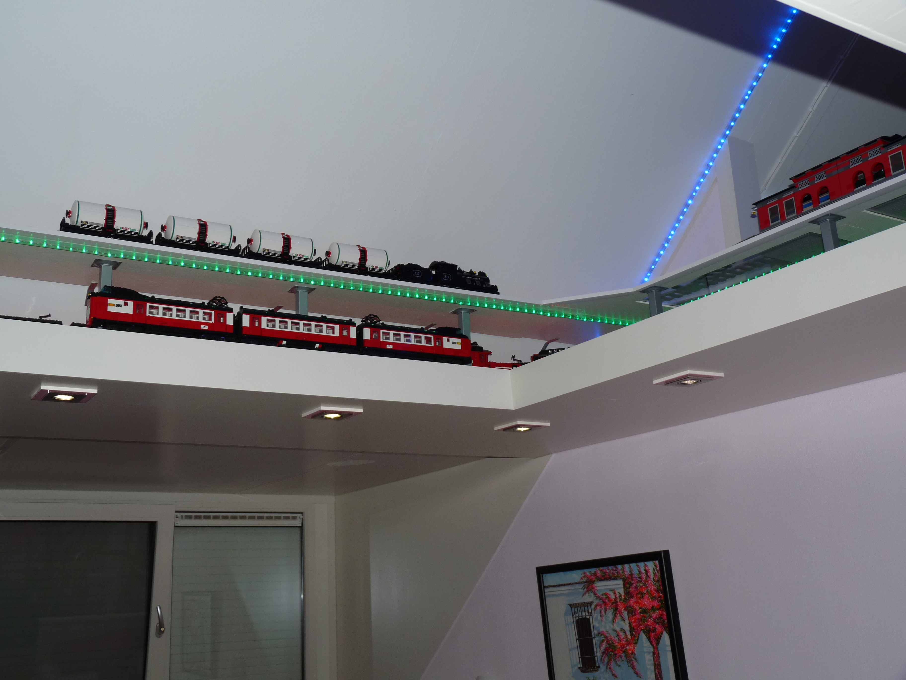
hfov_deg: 50.1
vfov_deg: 38.7
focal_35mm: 37
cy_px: 340
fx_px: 968
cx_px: 453
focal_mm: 6.5
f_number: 3
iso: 100
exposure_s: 1/60
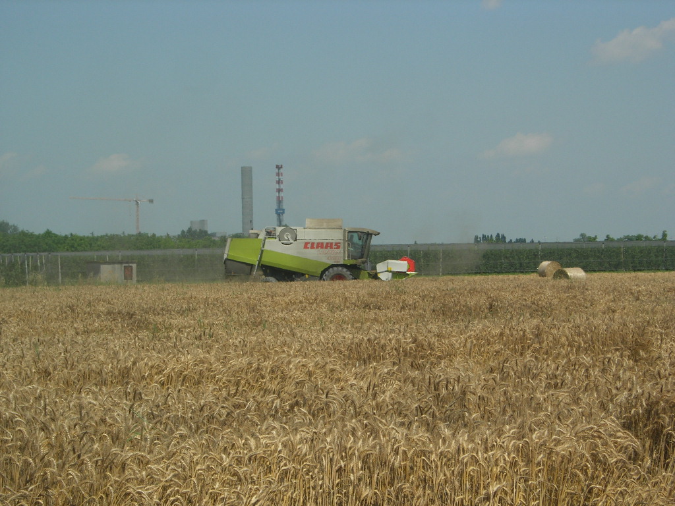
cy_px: 253
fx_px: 2203
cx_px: 338
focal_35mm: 113
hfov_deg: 17.4
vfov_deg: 13.1
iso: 64
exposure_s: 1/280
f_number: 8.2
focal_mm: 23.4
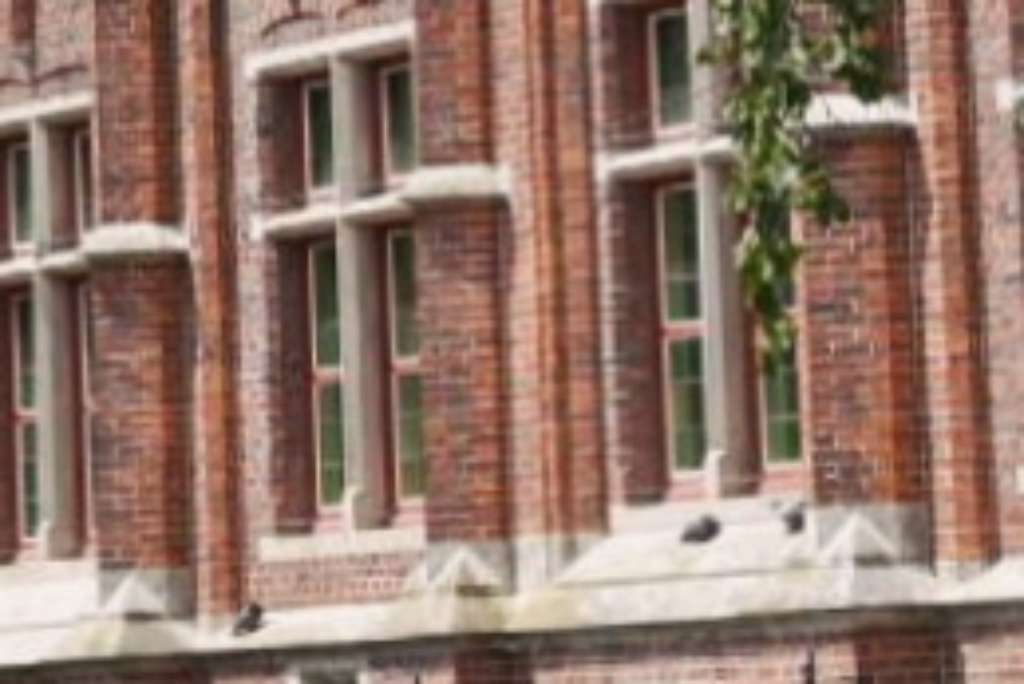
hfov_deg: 10.4
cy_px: -283
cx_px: 880
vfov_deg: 6.9
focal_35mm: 196
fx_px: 5578
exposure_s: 1/500
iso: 400
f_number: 11
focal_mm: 33
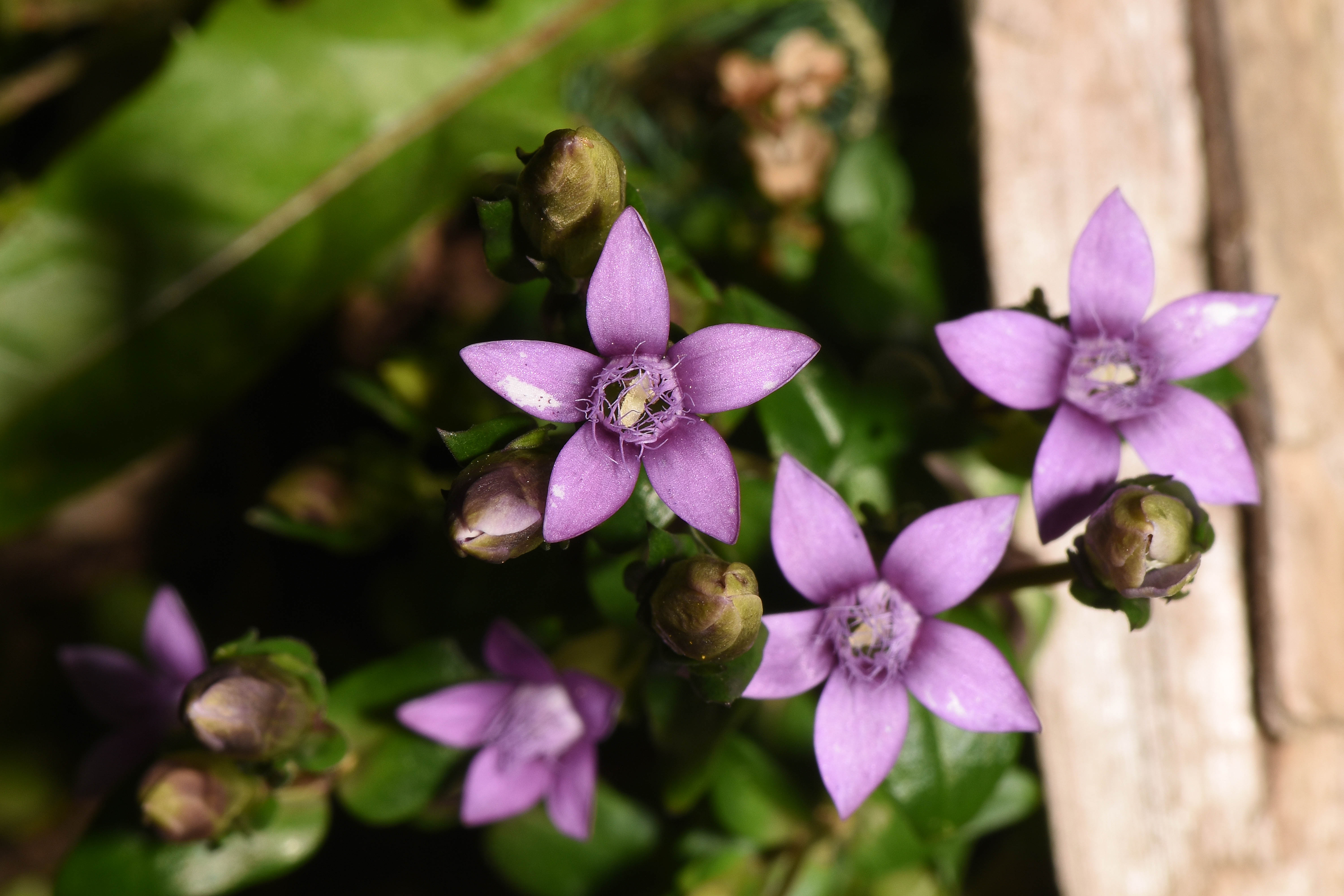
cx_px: 672
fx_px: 5880
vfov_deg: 8.7
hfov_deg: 13.0
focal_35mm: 158
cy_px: 448
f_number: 16
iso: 100
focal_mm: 105
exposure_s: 1/320
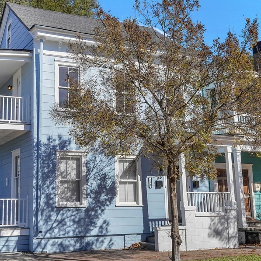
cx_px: 83
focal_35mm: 51
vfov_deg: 33.3
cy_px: 109
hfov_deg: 33.1
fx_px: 435
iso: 320
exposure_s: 1/1600
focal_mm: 33
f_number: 9
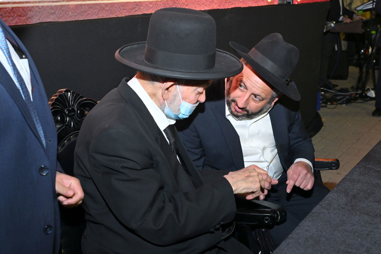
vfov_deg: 39.9
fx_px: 349
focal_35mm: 33
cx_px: 190
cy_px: 127
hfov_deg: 57.2
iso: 1250
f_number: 5
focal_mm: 33
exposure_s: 1/125
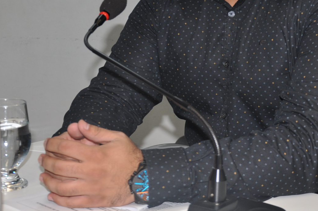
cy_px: 10
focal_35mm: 93
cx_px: 243
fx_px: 821
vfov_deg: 14.5
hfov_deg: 21.7
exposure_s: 1/60
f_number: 4.2
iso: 200
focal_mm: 30
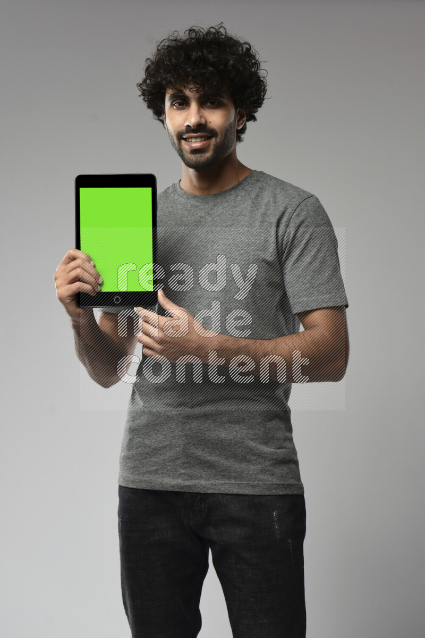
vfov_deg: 38.2
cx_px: 212
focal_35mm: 52
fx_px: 921
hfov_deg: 26.0
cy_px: 319
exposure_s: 1/125
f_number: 6.3
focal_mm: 52
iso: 400
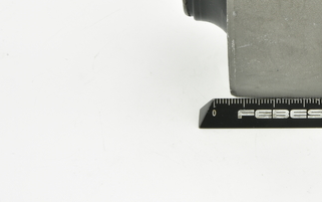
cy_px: 35
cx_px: 287
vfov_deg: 9.6
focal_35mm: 137
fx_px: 1203
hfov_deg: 15.1
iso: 64
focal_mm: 60
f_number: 25
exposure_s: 1/2.5
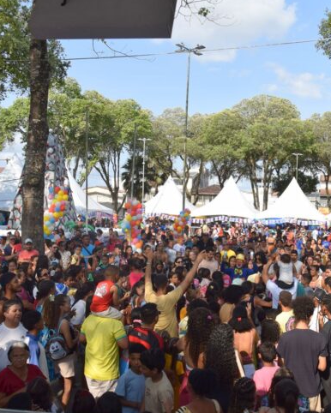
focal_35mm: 39
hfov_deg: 37.4
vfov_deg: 46.8
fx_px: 477
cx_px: 244
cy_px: 207
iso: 200
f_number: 9
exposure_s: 1/320
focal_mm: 18
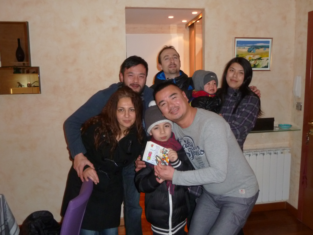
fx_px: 271
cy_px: 118
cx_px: 156
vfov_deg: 46.8
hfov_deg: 60.0
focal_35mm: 30
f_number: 3.4
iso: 320
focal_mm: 5
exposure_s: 1/30
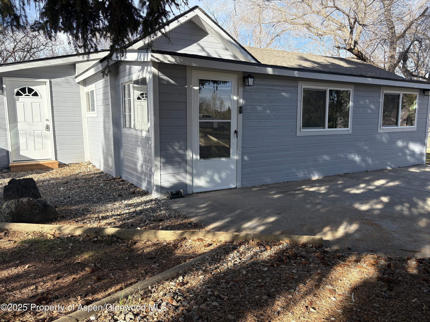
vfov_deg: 53.1
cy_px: 161
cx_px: 215
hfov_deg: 67.3
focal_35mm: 26
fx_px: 323
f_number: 1.6
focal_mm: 5.96
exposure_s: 1/1451
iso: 64
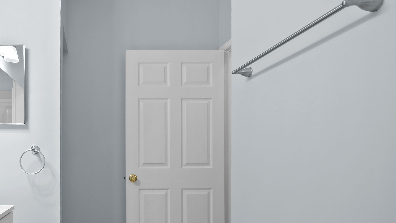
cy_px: 158
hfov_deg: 67.9
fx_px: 263
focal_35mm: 25
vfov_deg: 44.9
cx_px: 86
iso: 400
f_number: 4
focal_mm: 7
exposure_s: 1/20
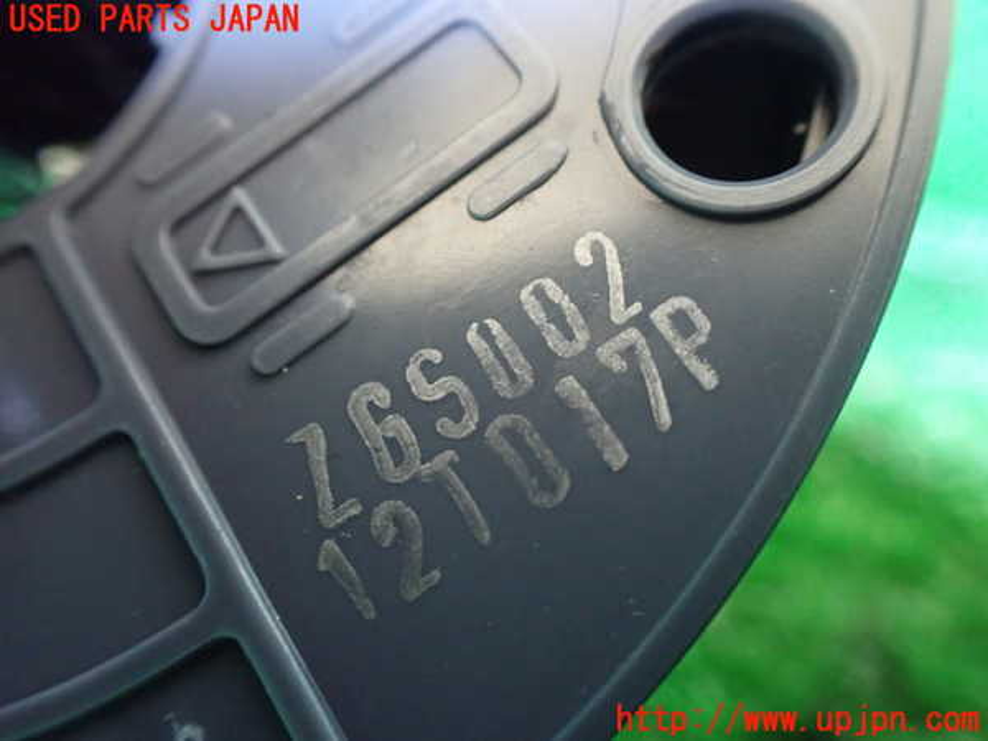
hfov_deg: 60.0
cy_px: 370
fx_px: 856
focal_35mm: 30
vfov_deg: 46.8
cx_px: 494
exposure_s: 1/30
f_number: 2.3
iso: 1000
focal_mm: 5.4
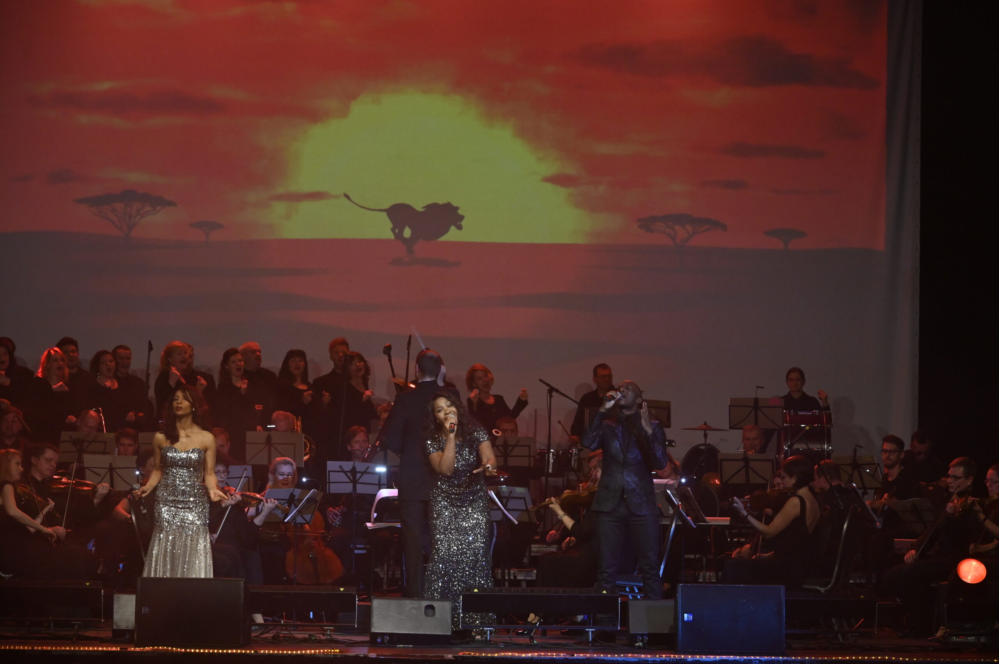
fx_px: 3605
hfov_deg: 15.8
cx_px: 500
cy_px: 332
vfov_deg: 10.5
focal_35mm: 130
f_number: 7.1
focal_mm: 130
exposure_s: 1/125
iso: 4000
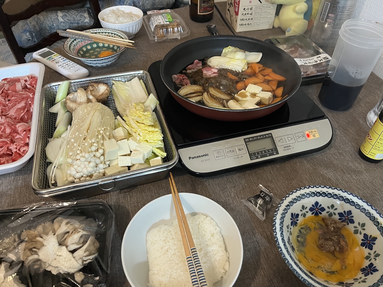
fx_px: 288
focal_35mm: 26
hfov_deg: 67.3
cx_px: 192
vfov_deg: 53.1
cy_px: 144
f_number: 1.6
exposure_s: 1/50
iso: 500
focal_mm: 5.1
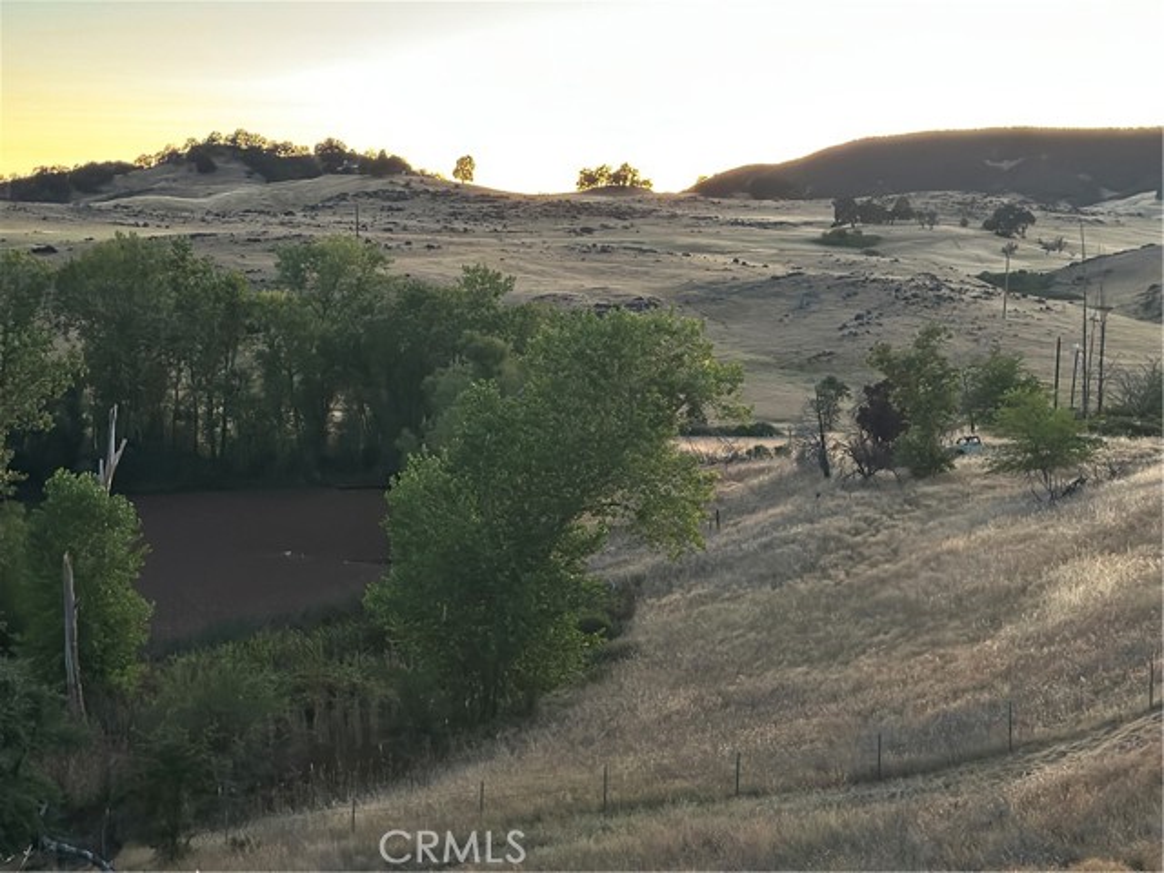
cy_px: 436
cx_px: 582
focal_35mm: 48
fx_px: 1614
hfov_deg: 39.7
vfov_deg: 30.3
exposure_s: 1/30
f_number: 1.78
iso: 800
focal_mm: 6.86
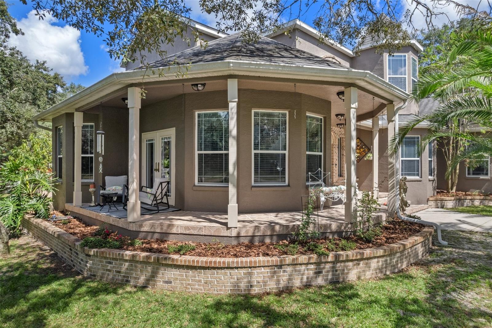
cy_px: 164
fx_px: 300
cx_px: 246
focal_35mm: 22
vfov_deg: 57.2
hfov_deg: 78.6
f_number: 2.8
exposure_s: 1/500
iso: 100
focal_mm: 8.38
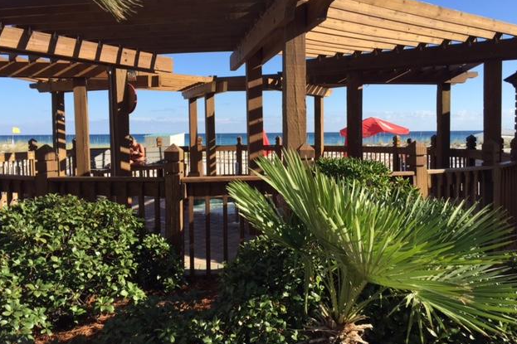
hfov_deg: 60.3
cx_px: 257
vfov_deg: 42.3
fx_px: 445
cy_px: 157
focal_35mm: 31
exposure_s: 1/1464
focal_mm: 4.15
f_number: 2.2
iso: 32
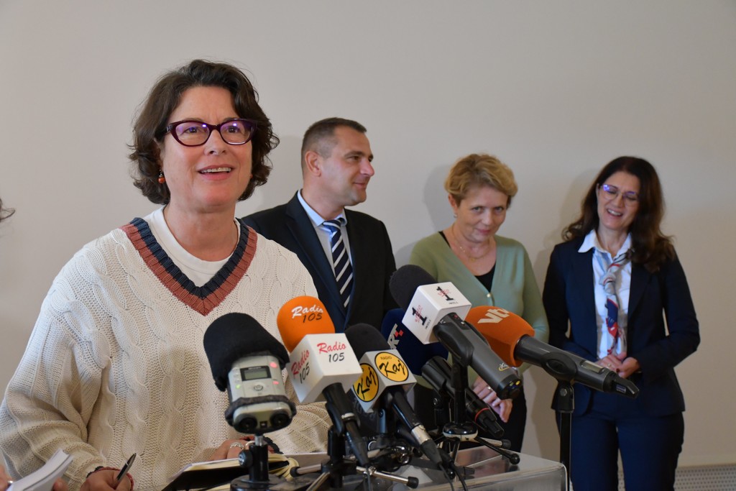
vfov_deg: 26.0
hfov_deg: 38.2
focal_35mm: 52
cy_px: 246
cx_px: 368
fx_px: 1063
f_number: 4.2
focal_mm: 35
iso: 3200
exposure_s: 1/125
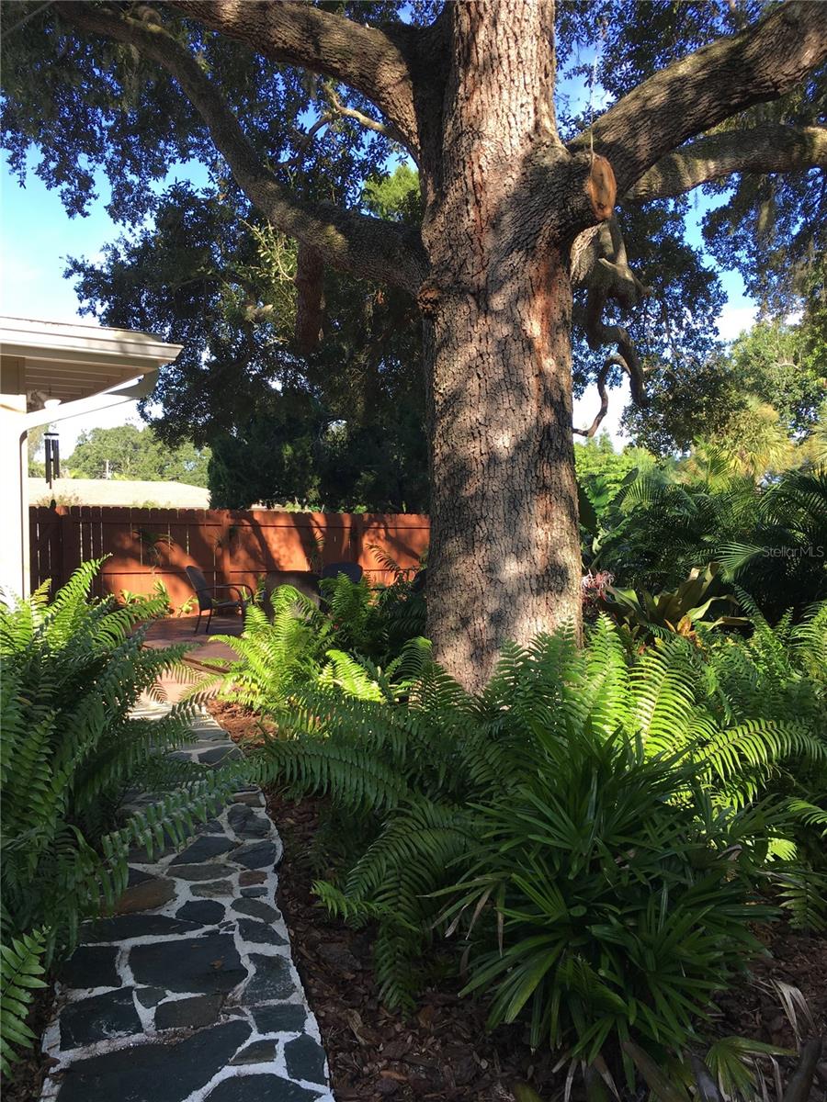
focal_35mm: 29
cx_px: 414
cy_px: 551
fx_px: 924
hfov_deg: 48.2
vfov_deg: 61.7
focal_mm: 4.15
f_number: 2.2
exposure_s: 1/337
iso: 25
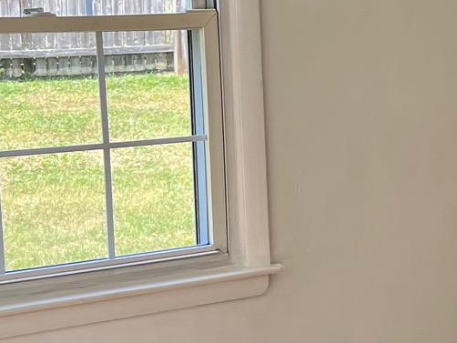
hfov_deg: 15.9
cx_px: 809
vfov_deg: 14.0
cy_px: 152
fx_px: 1400
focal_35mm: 106
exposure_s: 1/194
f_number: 1.5
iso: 50
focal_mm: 5.7
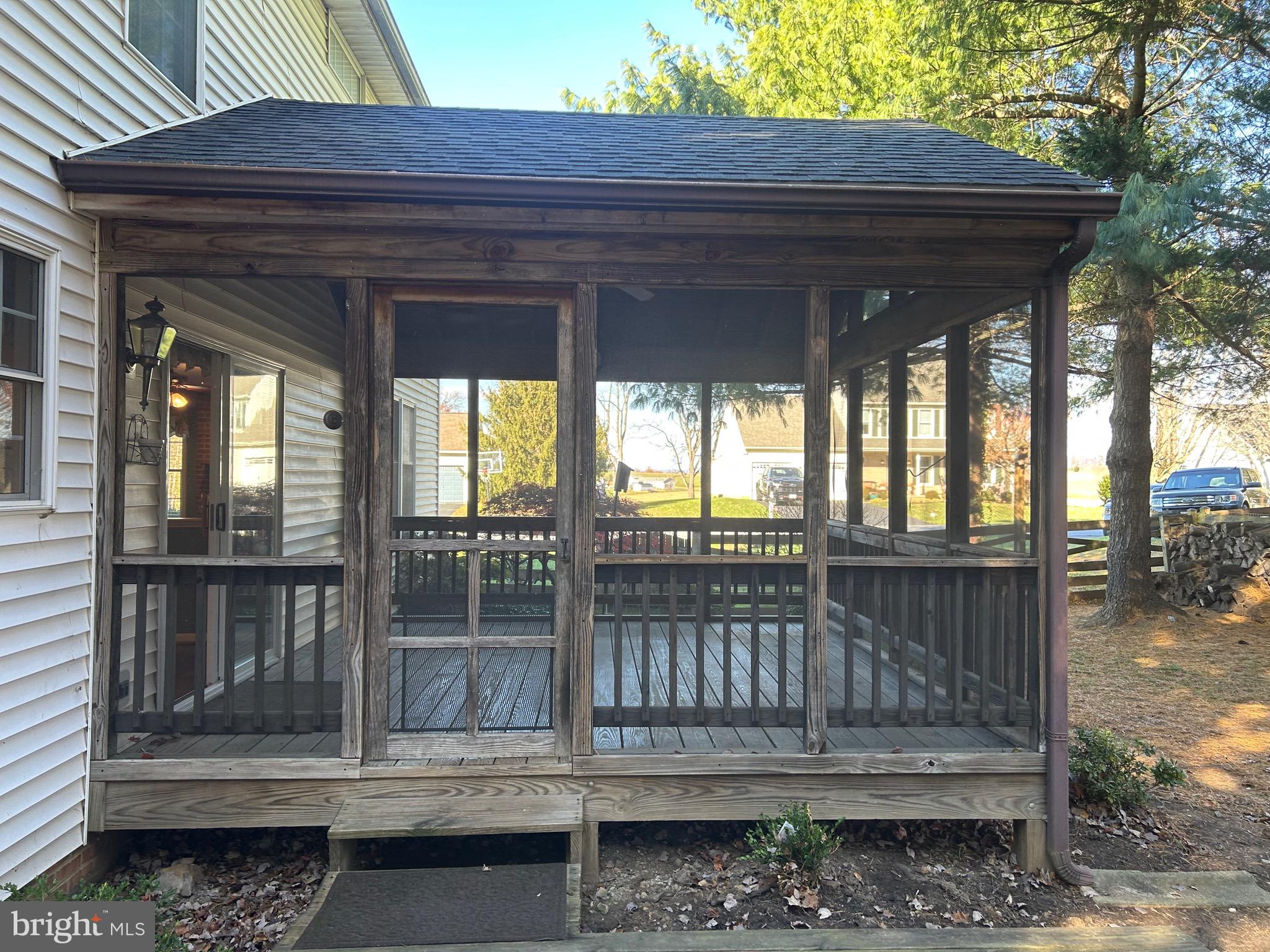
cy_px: 476
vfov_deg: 53.1
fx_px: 954
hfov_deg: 67.3
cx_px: 635
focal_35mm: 26
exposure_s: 1/143
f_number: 1.5
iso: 50
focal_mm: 5.7
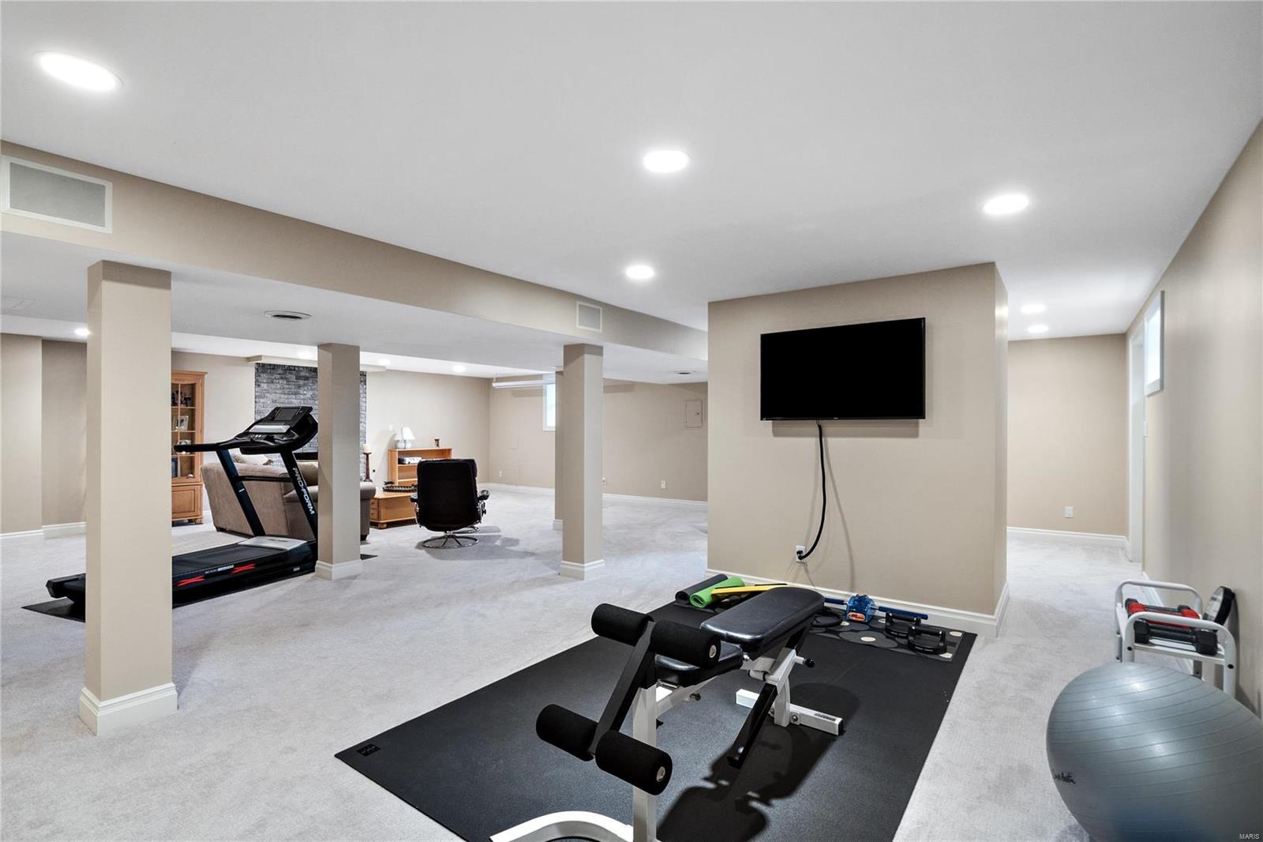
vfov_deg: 73.7
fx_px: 561
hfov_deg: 96.7
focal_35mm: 16
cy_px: 421
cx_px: 632
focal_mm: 8
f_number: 8
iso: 400
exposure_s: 1/3
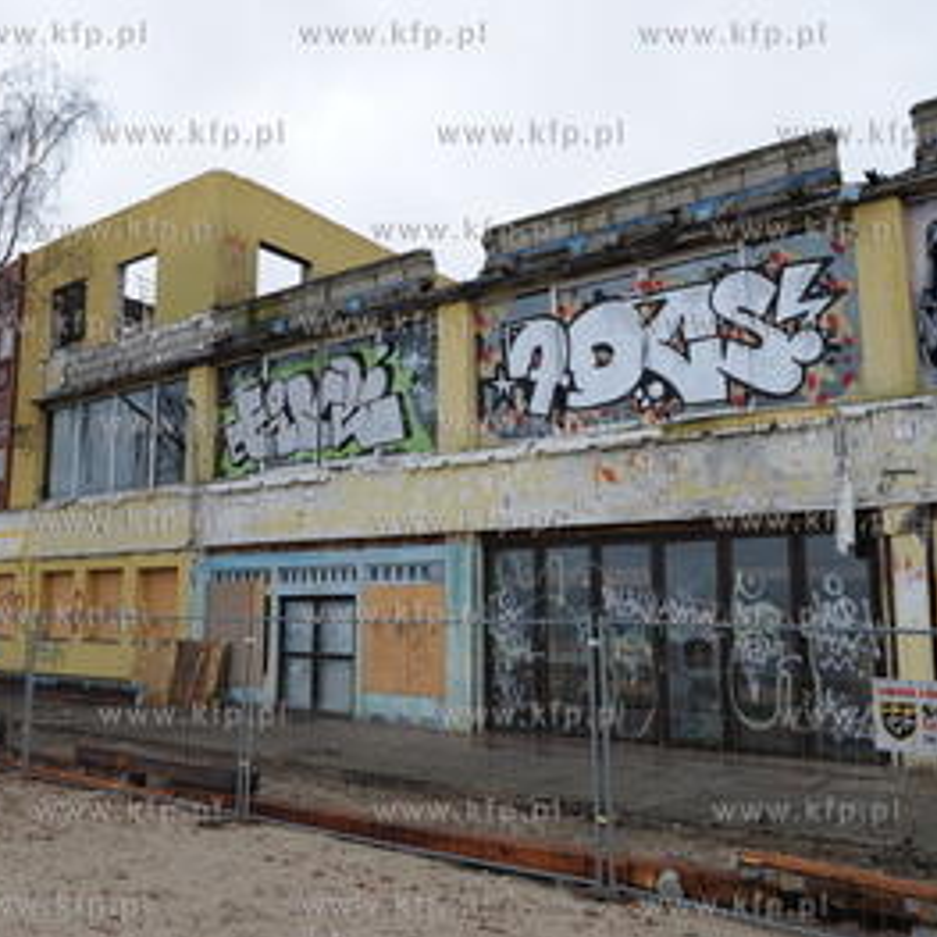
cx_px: 317
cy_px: 470
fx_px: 949
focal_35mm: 31
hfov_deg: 51.6
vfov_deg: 52.5
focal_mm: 24
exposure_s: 1/250
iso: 800
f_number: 8
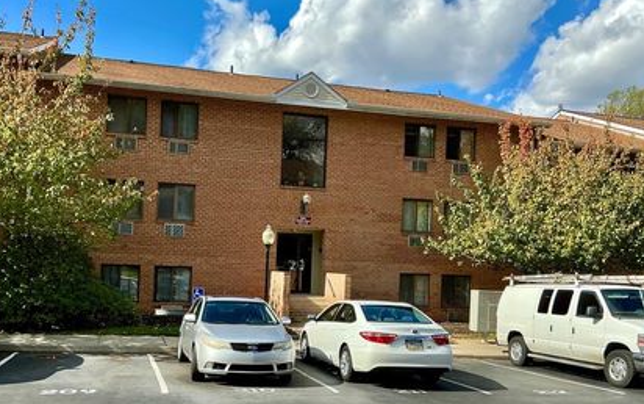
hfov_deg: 53.9
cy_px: 239
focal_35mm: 36
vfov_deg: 35.3
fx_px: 632
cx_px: 299
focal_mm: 3
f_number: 1.8
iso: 25
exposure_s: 1/1534
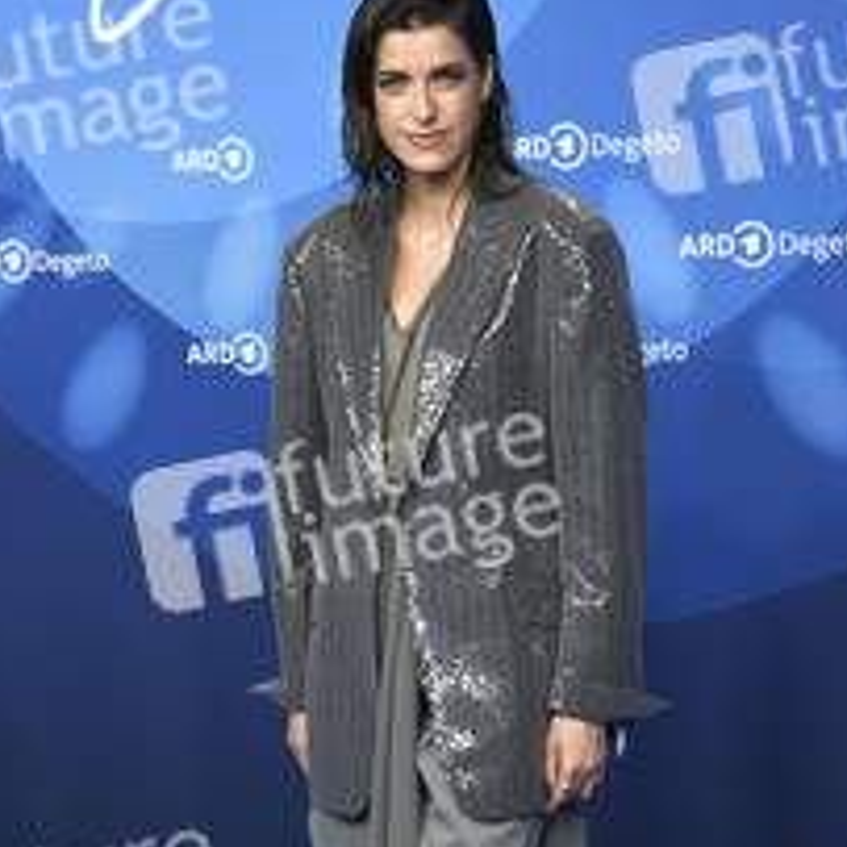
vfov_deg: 19.7
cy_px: 722
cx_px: 467
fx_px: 2408
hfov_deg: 19.9
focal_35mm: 87
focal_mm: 52
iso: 800
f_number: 4
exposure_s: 1/320
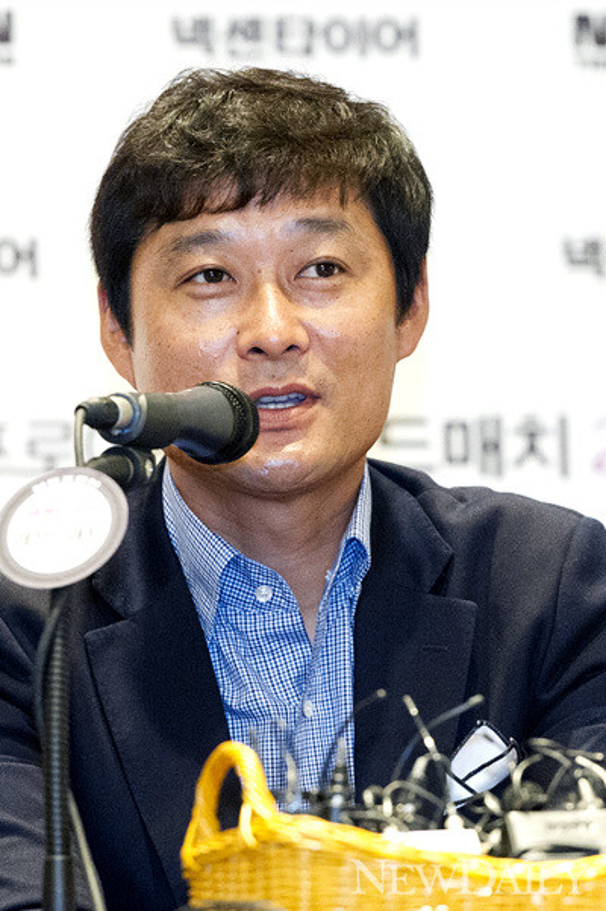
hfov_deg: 7.2
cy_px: 456
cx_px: 303
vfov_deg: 10.8
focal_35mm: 190
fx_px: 4803
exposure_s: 1/80
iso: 6400
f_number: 4
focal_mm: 190
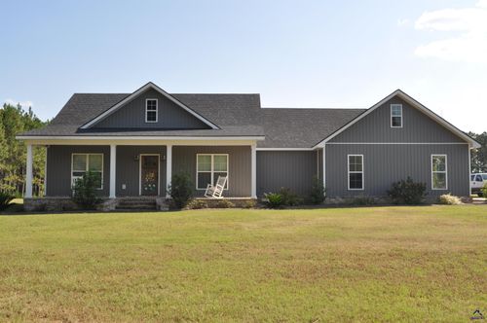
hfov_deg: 53.2
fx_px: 486
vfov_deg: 36.8
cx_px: 244
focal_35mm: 36
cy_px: 162
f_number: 11
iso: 200
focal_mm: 24
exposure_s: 1/200
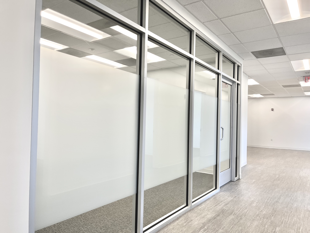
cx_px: 155
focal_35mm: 26
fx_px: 233
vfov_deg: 53.1
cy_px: 116
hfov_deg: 67.3
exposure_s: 1/165
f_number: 1.6
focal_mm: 5.1
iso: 64
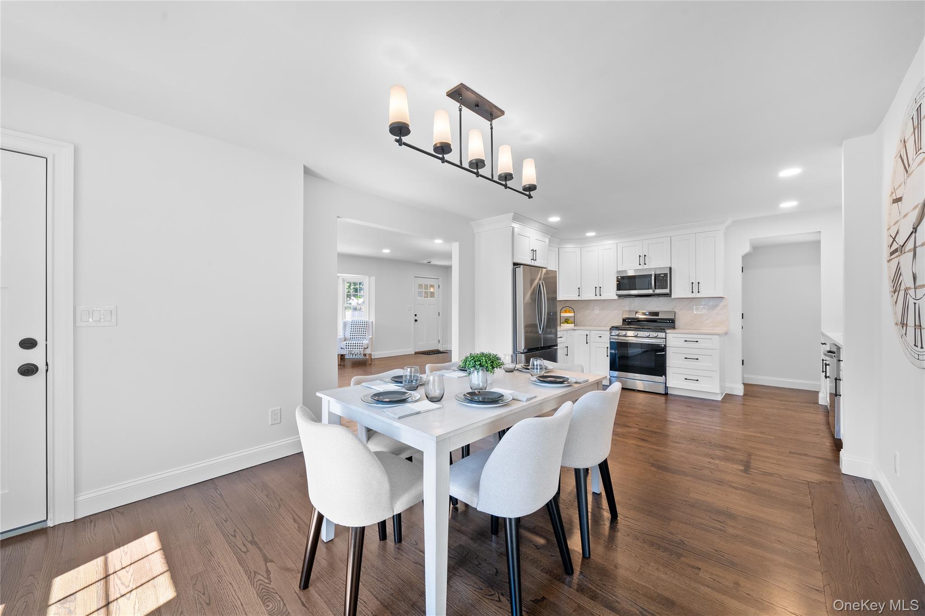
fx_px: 334
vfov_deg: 85.4
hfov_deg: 108.3
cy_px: 308
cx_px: 462
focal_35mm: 13
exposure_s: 1/8
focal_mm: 13
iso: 500
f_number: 9
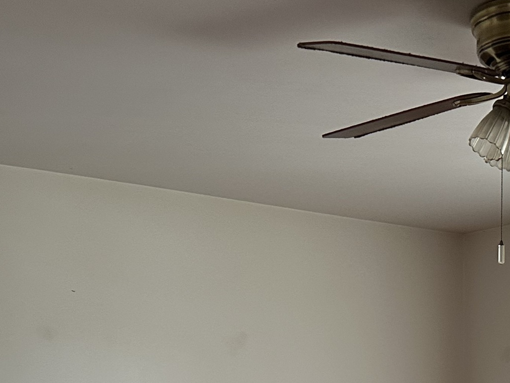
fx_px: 1061
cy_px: 499
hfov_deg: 26.5
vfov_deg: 18.9
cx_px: 410
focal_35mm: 72
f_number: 1.78
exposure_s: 1/60
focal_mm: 6.86
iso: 250
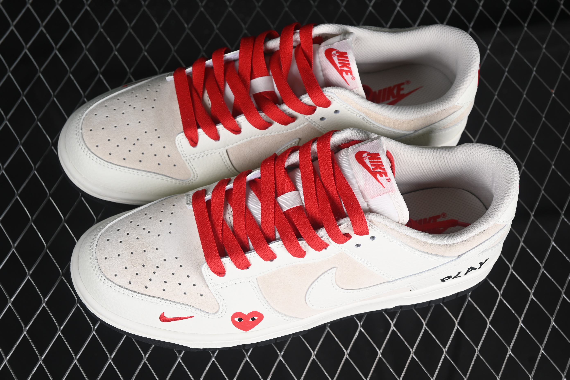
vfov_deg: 18.2
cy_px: 190
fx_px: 1187
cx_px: 285
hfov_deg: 27.0
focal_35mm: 75
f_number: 7.1
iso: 160
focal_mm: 50
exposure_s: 1/80
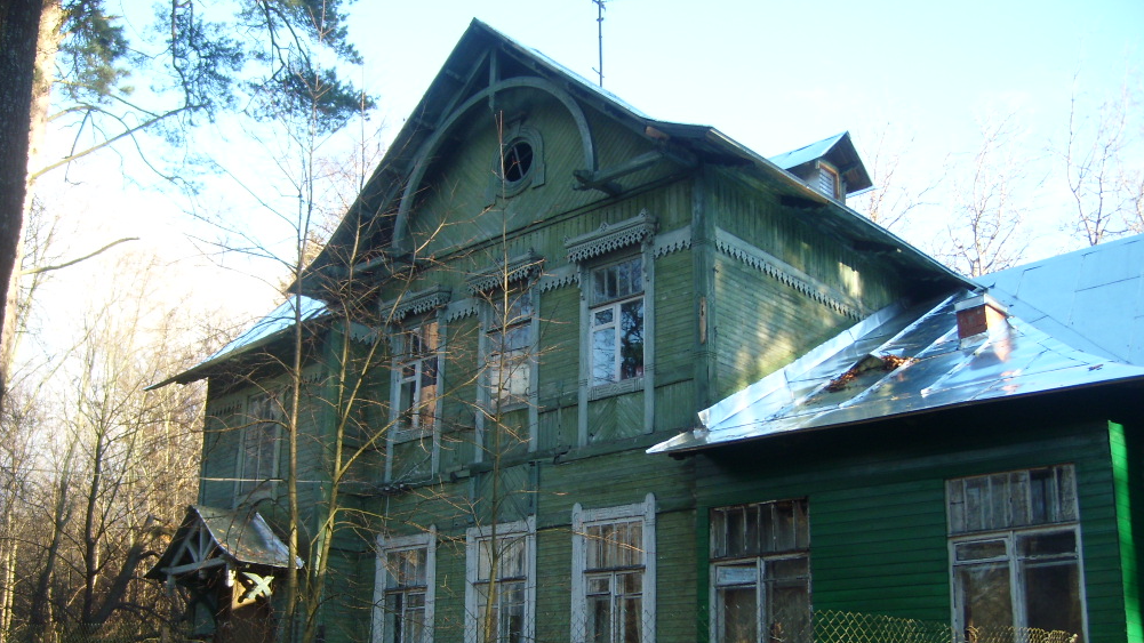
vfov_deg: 30.3
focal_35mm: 39
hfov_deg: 51.6
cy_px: 399
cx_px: 577
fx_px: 1183
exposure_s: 1/161
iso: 50
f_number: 2.8
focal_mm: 5.8
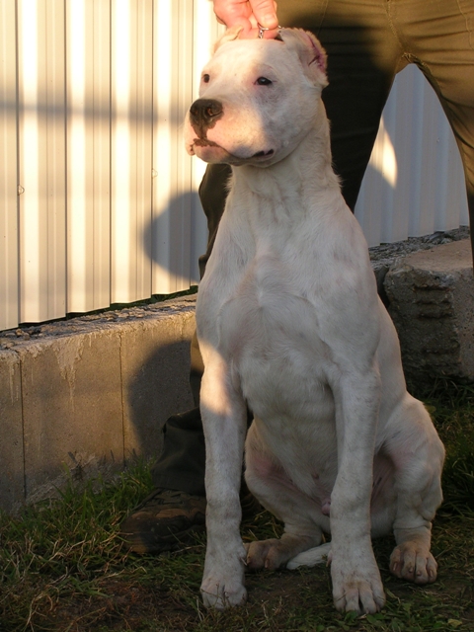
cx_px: 237
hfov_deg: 12.9
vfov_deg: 17.1
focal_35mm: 115
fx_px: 2100
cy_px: 316
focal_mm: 17.4
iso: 50
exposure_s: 1/76
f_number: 4.9
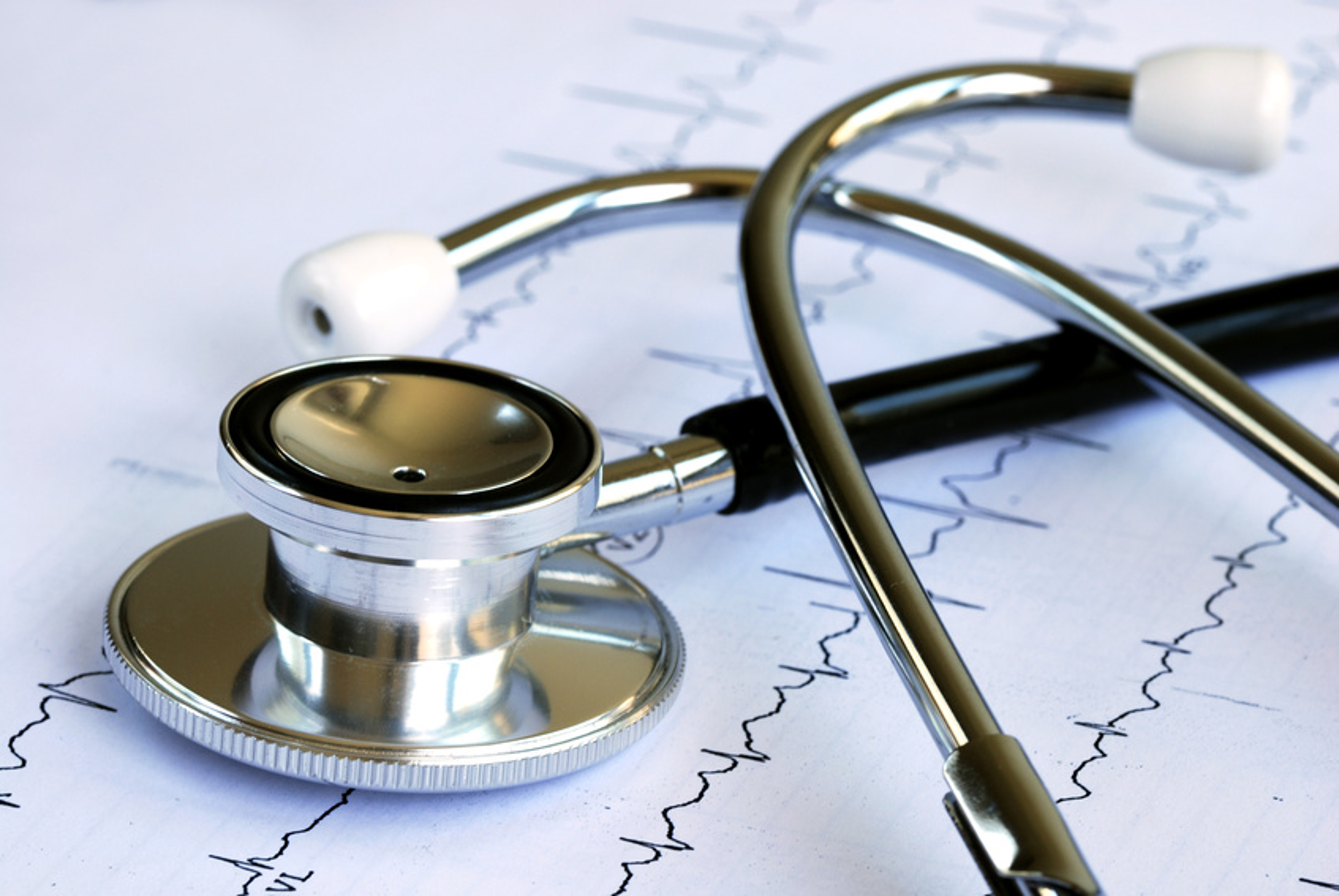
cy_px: 448
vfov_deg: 10.2
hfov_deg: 15.2
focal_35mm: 135
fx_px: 5027
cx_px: 670
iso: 100
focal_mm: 90
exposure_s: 1/5
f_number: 16
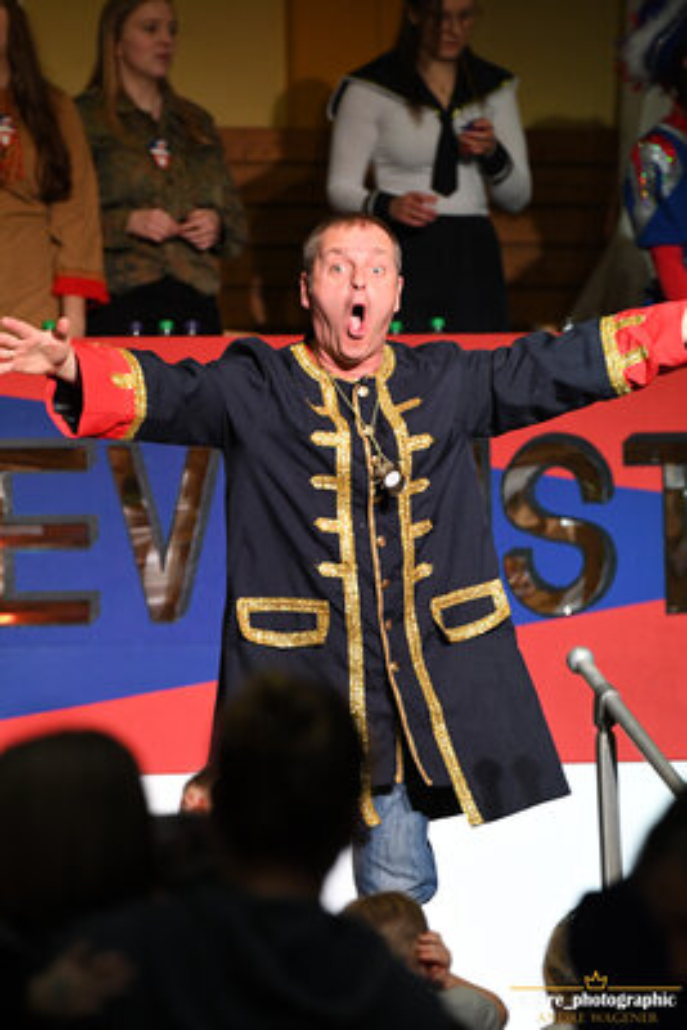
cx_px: 344
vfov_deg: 7.8
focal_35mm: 262
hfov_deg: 5.2
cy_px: 515
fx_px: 7507
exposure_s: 1/500
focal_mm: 175
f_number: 3.2
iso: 3200
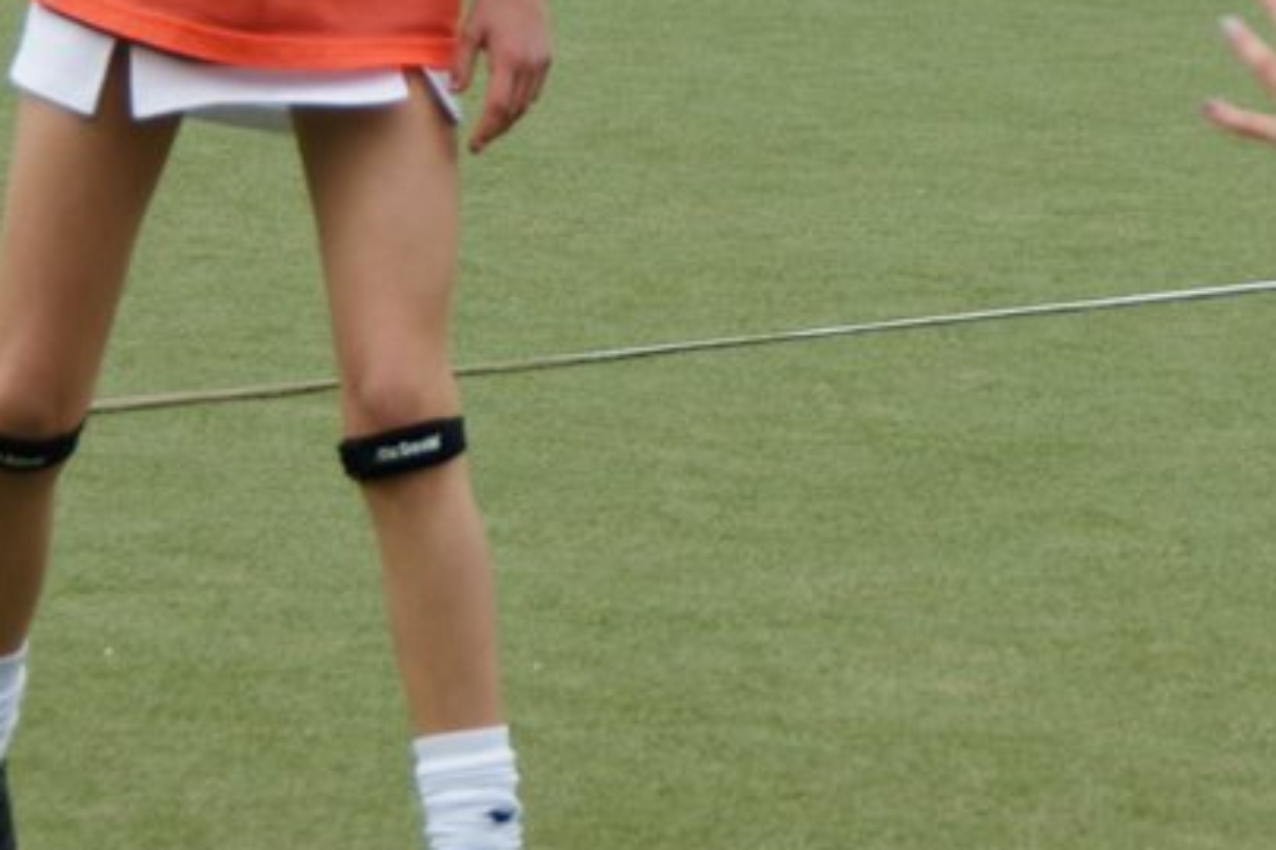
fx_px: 11054
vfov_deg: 4.4
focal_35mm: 312
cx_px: 1014
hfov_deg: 6.6
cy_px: 161
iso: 160
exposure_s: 1/320
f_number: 5.6
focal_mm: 70
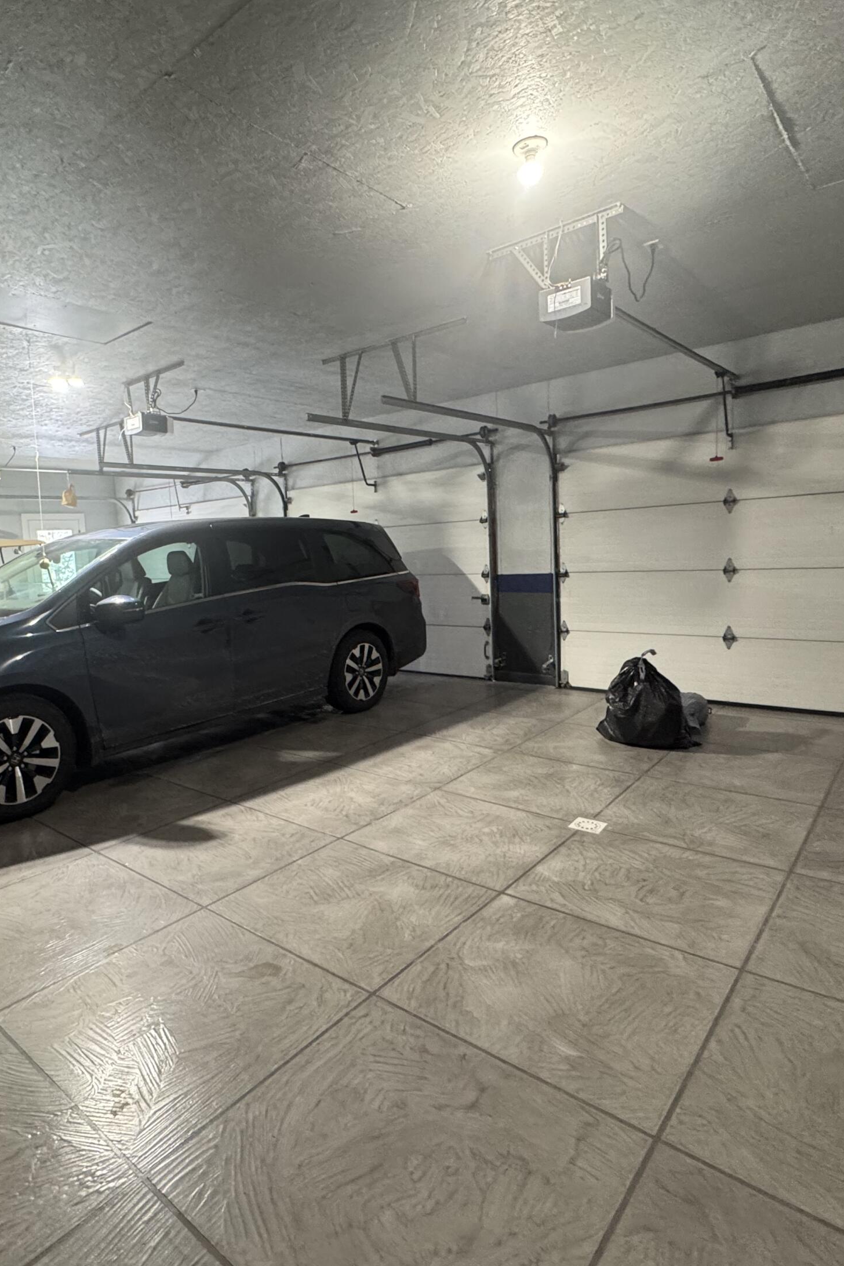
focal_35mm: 20
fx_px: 703
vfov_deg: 84.0
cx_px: 311
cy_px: 623
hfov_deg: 61.0
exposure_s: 1/60
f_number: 2.2
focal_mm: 2.22
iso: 400
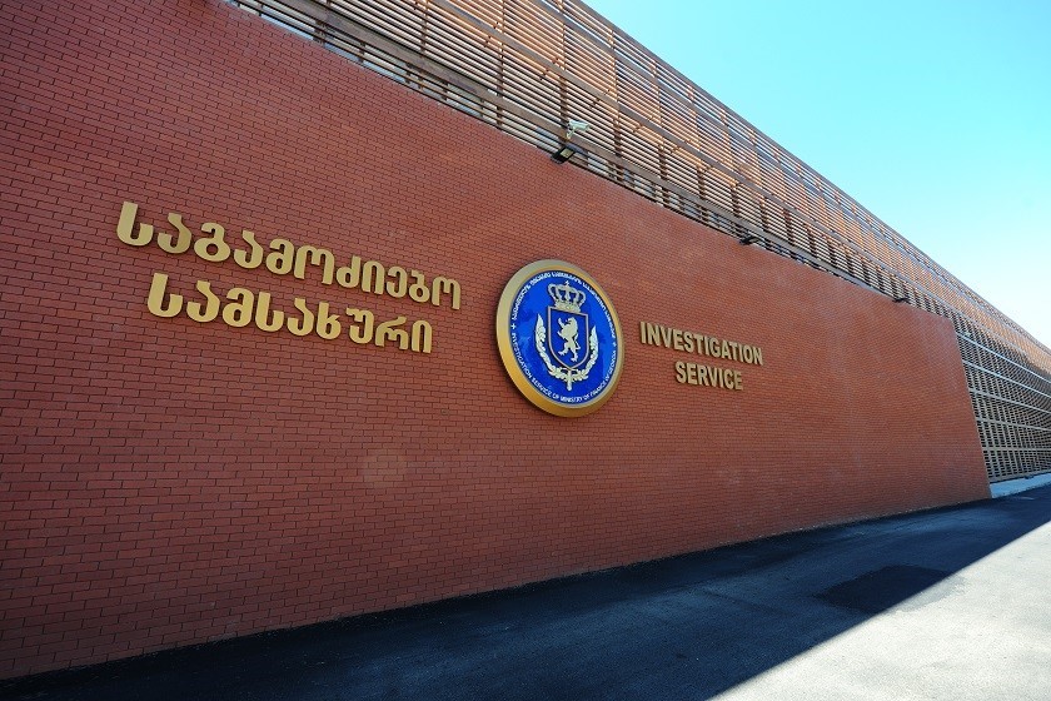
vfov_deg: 77.3
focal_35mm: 15
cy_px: 350
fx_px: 438
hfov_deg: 100.4
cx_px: 526
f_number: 5.6
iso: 200
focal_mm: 15
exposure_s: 1/200
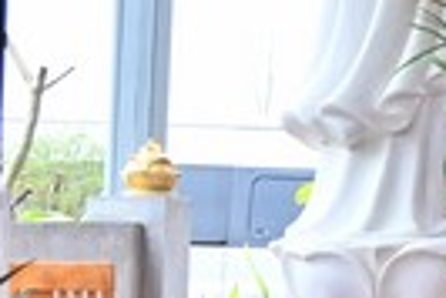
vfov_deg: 7.0
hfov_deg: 9.5
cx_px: 1046
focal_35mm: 195
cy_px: 0
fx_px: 2418
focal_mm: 40
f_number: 5
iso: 800
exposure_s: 1/100
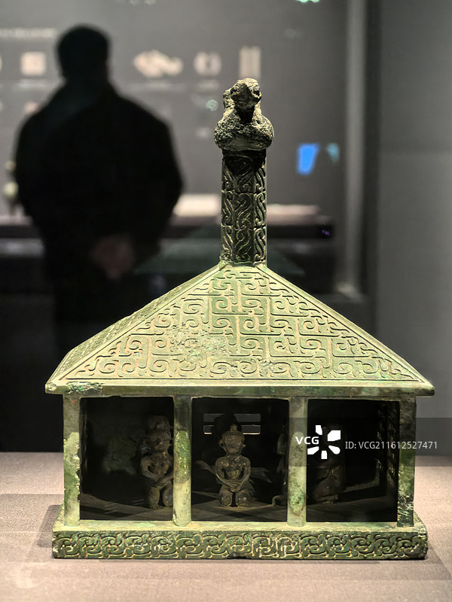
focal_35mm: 95
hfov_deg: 15.6
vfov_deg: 20.7
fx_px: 1654
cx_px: 226
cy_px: 301
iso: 1250
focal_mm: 14.6
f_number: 3
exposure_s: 1/25
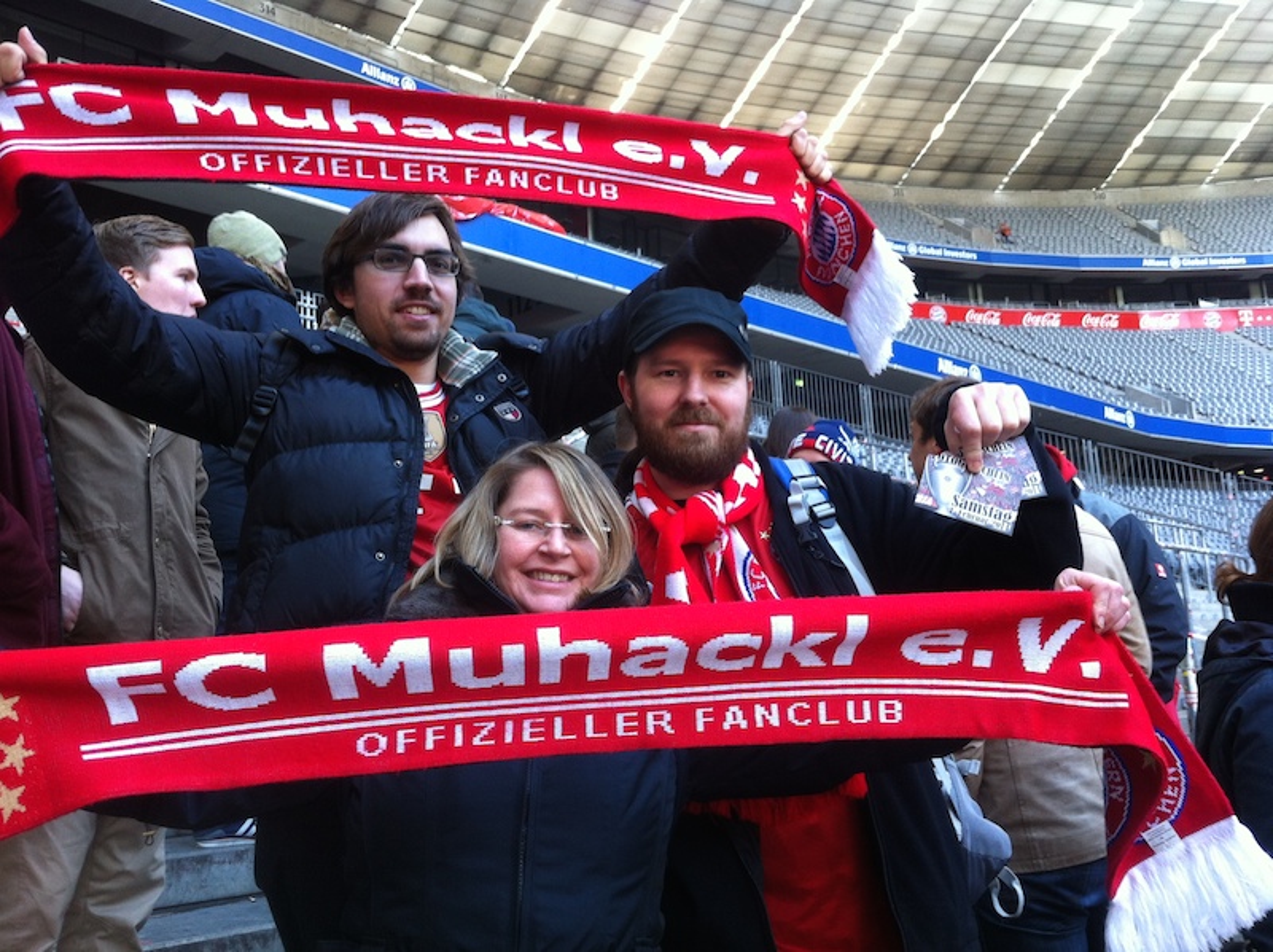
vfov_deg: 40.6
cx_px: 636
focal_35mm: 35
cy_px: 476
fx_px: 1286
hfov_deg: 52.7
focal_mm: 3.85
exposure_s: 1/33
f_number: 2.8
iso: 80
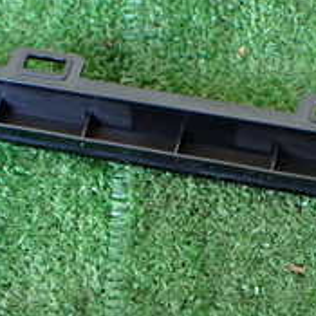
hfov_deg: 19.1
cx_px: 144
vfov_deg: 18.6
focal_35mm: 91
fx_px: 940
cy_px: 320
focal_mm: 5.4
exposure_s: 1/125
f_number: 2.3
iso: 800
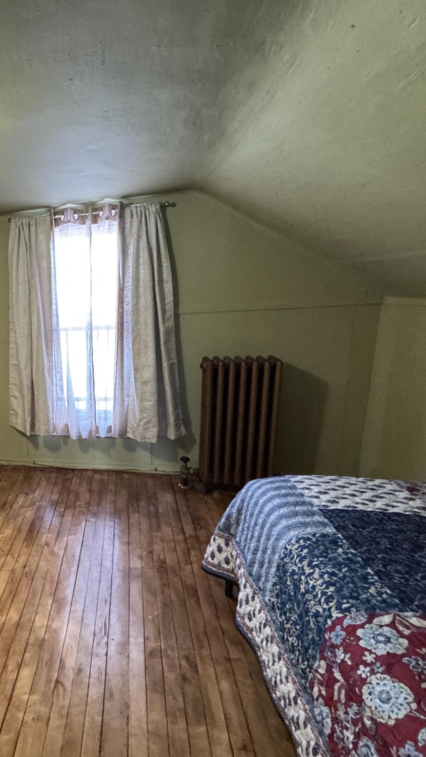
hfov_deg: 46.3
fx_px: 422
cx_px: 15
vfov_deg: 83.8
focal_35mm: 21
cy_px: 378
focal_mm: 2.22
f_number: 2.2
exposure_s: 1/60
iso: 640
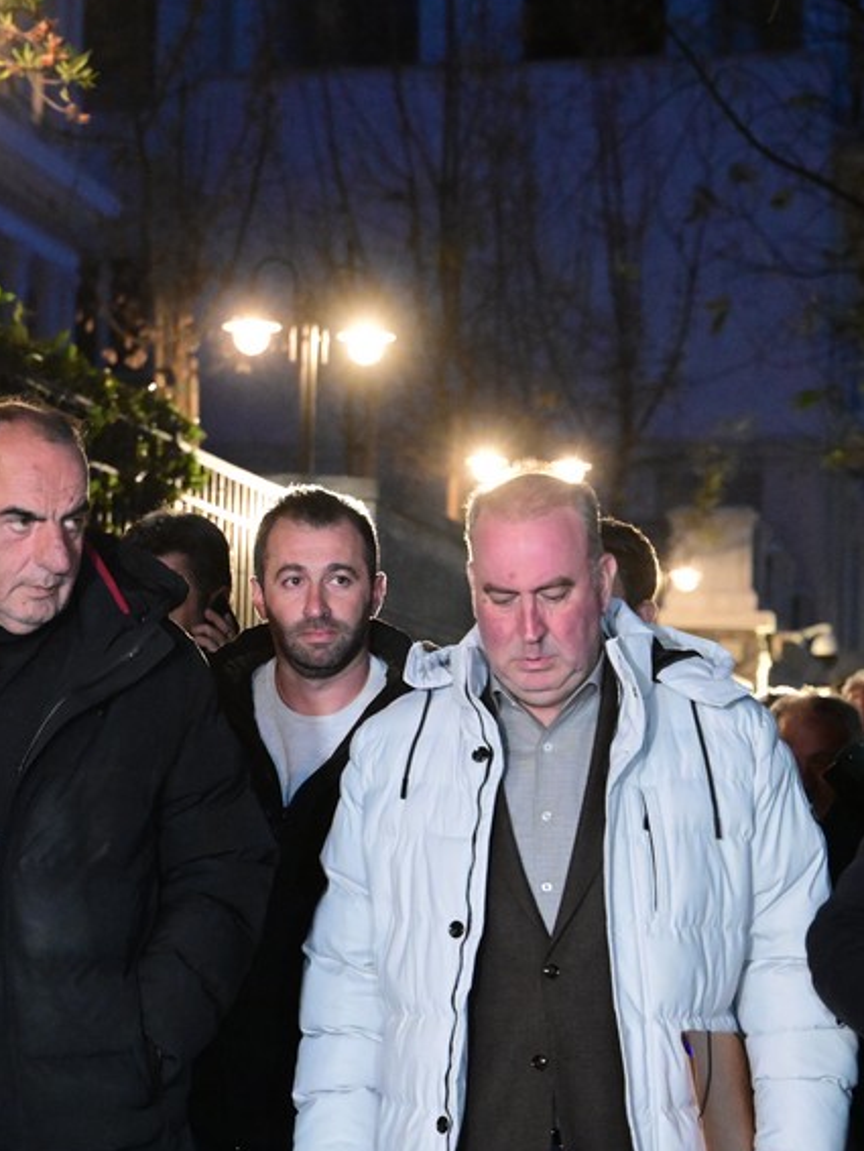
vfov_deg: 18.5
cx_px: 39
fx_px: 3525
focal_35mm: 106
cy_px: 618
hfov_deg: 13.8
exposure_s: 1/160
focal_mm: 52
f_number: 3.5
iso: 8000
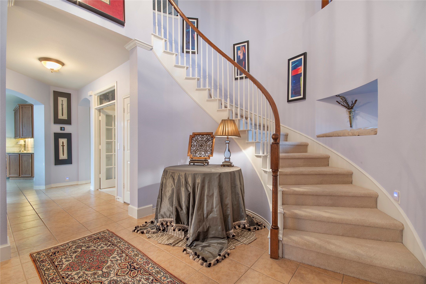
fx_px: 177
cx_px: 213
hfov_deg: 100.4
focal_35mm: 15
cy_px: 142
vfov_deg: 77.3
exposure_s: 4
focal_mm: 10
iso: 100
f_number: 11
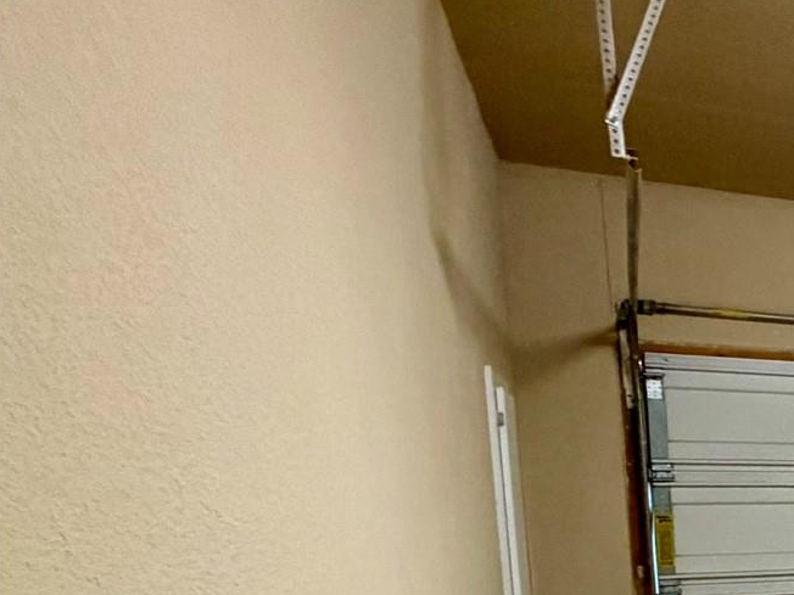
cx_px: 1242
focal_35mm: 44
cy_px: 599
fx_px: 1009
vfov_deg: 30.5
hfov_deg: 27.0
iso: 640
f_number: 2.2
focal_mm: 2.22
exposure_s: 1/60
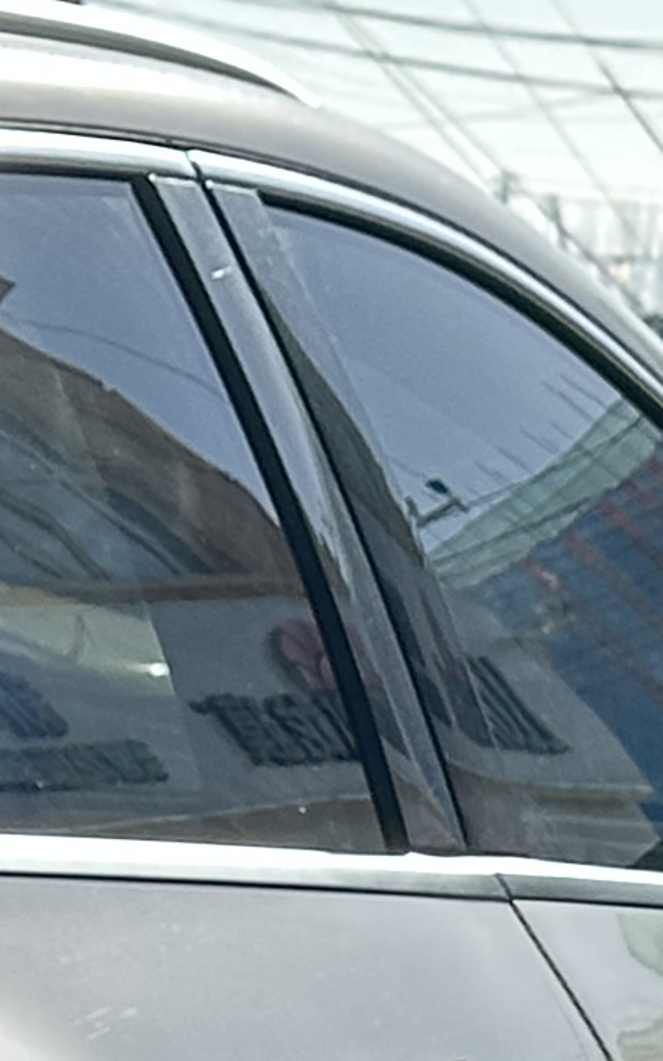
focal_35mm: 294
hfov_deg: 4.3
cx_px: -1320
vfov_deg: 7.0
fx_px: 8503
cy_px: 1575
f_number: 1.78
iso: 64
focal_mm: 6.86
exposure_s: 1/1227
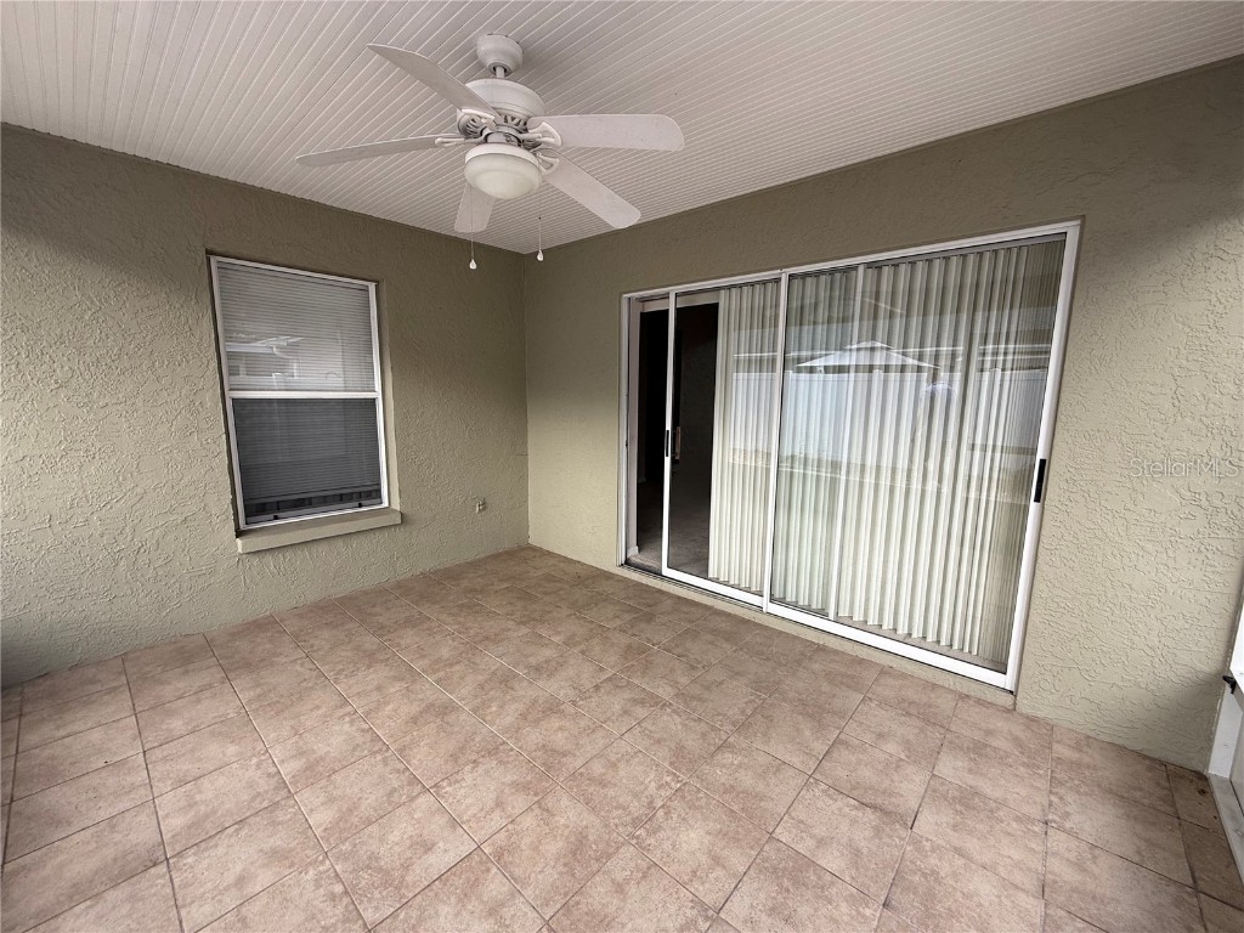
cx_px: 622
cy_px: 466
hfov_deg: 102.1
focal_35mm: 14
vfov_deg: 85.7
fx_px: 503
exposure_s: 1/99
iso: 50
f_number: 2.2
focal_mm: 2.22
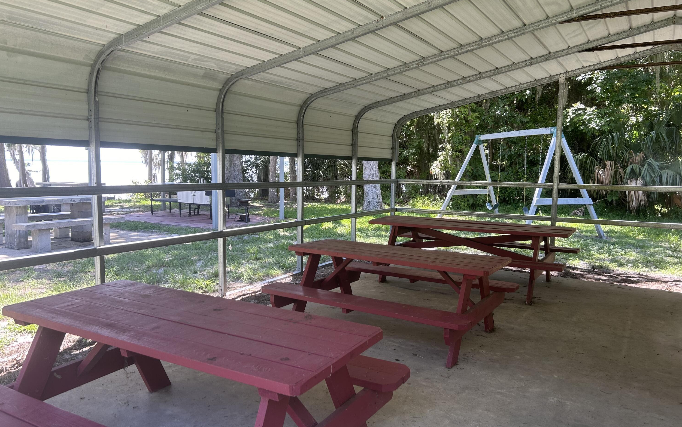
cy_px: 214
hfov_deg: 66.5
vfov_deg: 44.5
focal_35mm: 28
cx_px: 338
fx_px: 520
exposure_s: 1/207
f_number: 1.5
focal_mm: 5.7
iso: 40
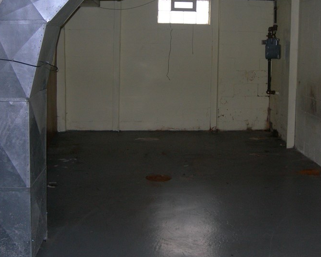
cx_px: 211
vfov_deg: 26.6
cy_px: 95
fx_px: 542
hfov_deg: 32.8
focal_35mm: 57
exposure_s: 1/60.1
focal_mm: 7.8
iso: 156
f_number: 2.8
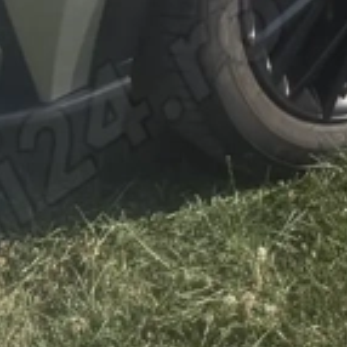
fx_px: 1678
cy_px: -393
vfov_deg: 10.6
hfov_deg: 11.7
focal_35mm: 148
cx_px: 306
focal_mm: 6.76
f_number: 1.78
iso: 100
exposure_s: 1/4975
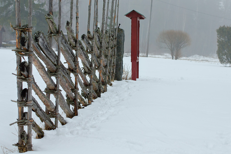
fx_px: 674
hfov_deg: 19.5
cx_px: 116
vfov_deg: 13.0
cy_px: 77
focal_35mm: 105
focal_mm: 70
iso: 400
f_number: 6.3
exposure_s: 1/25
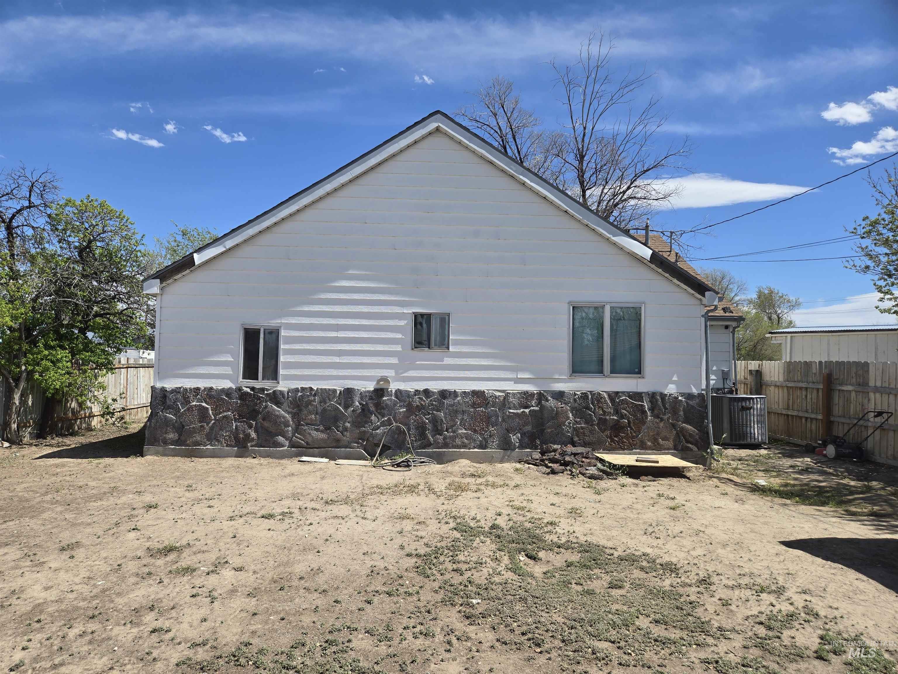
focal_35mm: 23
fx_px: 597
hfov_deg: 73.9
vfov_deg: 58.9
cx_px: 449
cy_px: 337
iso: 25
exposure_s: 1/2145
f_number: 1.8
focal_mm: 5.4
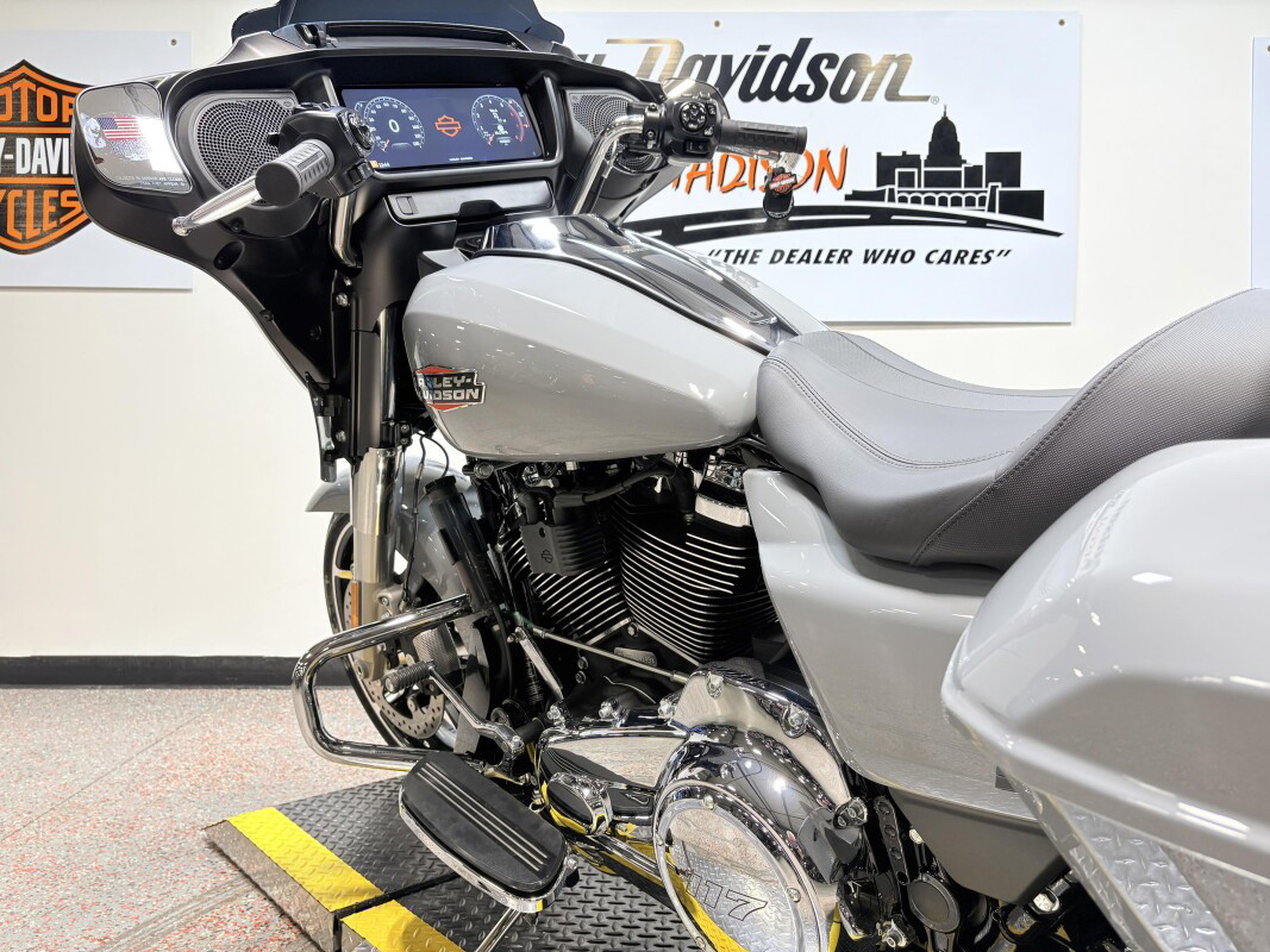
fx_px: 954
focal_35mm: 26
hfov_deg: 67.3
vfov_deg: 53.1
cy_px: 476
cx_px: 635
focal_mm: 5.96
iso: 64
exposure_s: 1/120
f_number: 1.6
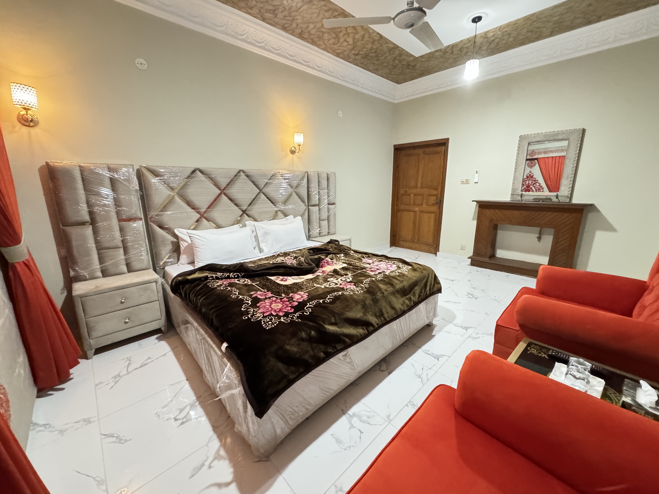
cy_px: 247
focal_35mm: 14
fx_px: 267
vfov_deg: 85.7
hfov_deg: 102.1
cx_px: 330
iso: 1250
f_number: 2.2
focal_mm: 2.22
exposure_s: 1/50
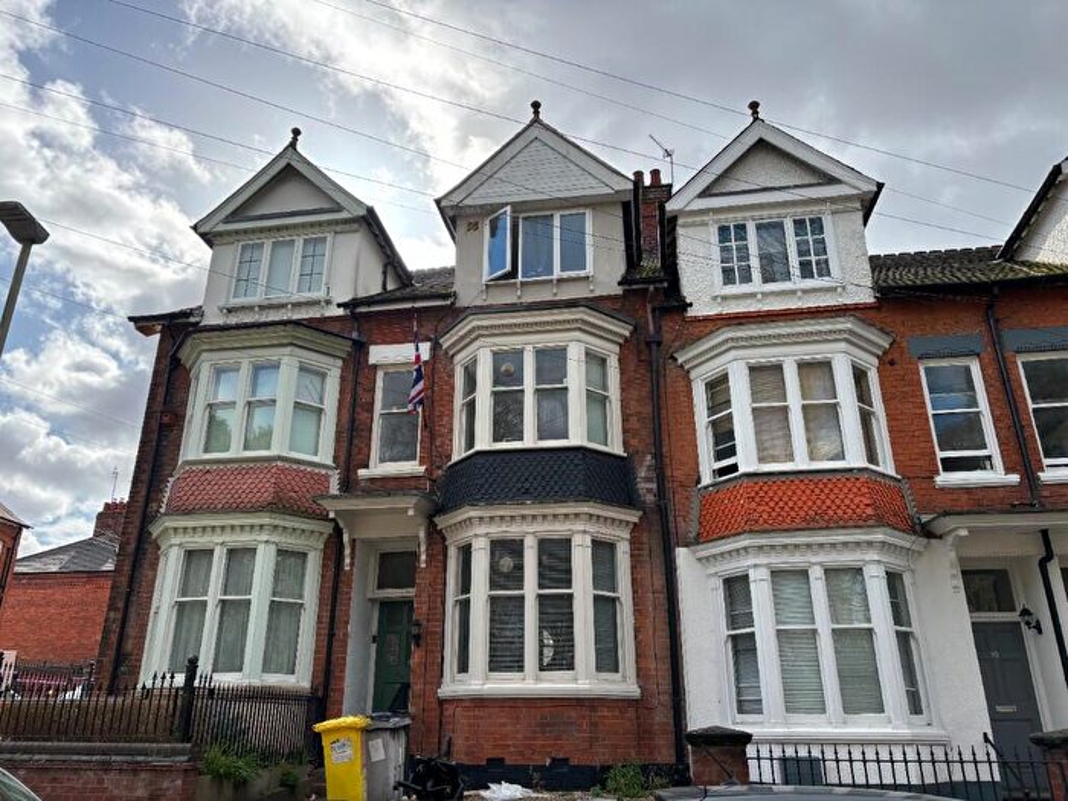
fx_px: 802
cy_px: 400
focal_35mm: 26
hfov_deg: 67.3
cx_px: 534
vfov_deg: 53.1
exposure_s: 1/2857
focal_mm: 5.96
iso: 50
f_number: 1.6
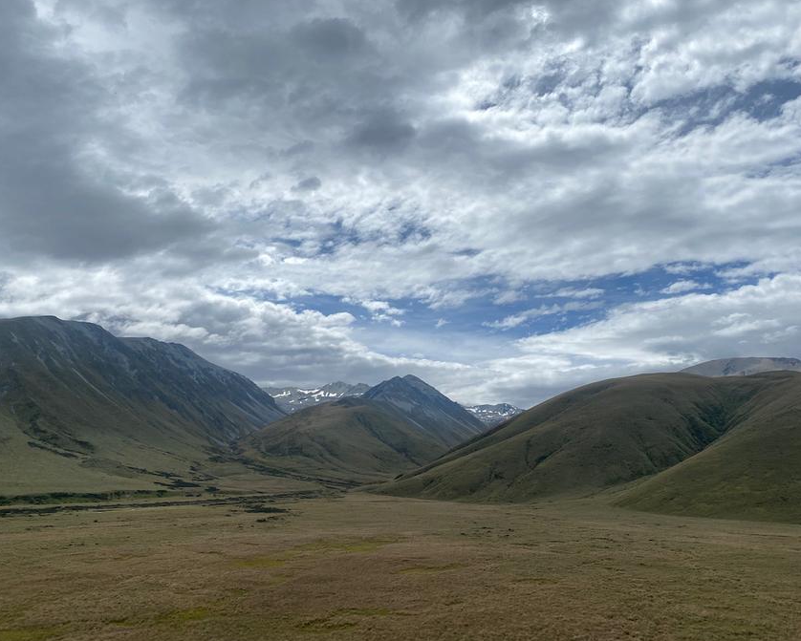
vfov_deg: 47.1
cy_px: 314
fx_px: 735
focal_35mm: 31
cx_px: 422
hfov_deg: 57.1
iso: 32
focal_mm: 4.25
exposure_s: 1/4274
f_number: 1.8
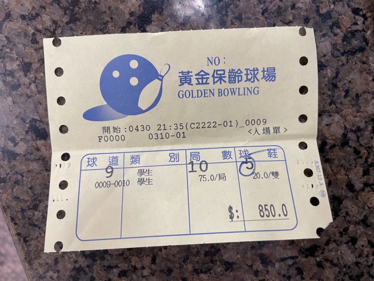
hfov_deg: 67.3
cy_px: 140
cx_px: 187
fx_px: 281
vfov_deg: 53.1
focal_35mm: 26
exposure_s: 1/60
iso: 200
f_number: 1.6
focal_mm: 4.2
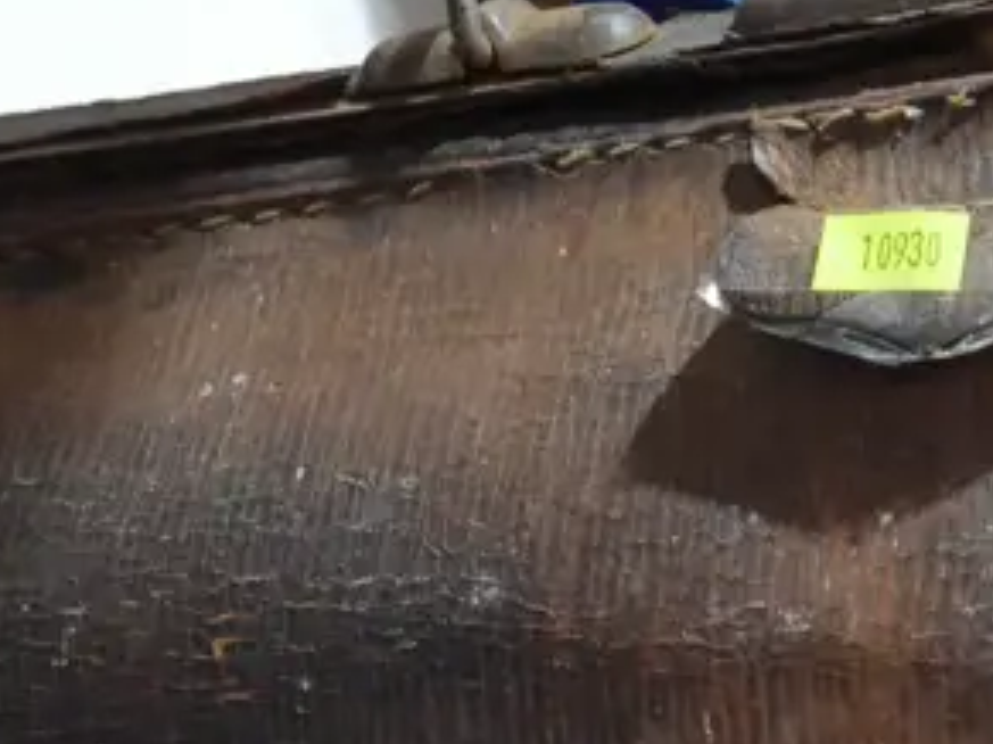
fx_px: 4645
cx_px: 1116
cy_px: 561
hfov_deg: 12.0
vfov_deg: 9.1
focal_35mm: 162
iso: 1600
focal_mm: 23
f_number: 5.1
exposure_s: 1/60
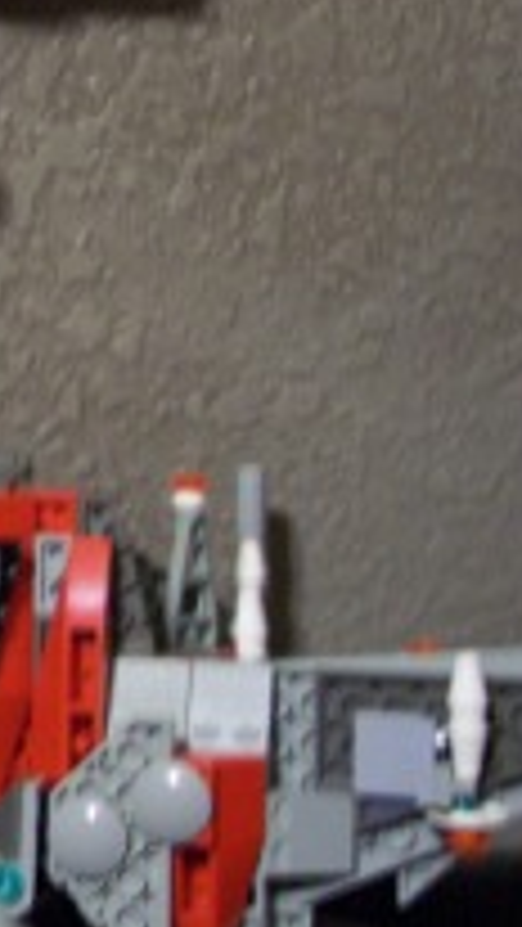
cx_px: -248
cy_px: 290
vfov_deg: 23.5
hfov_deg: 12.8
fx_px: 2213
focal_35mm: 90
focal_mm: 8
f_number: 2.8
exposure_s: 1/8
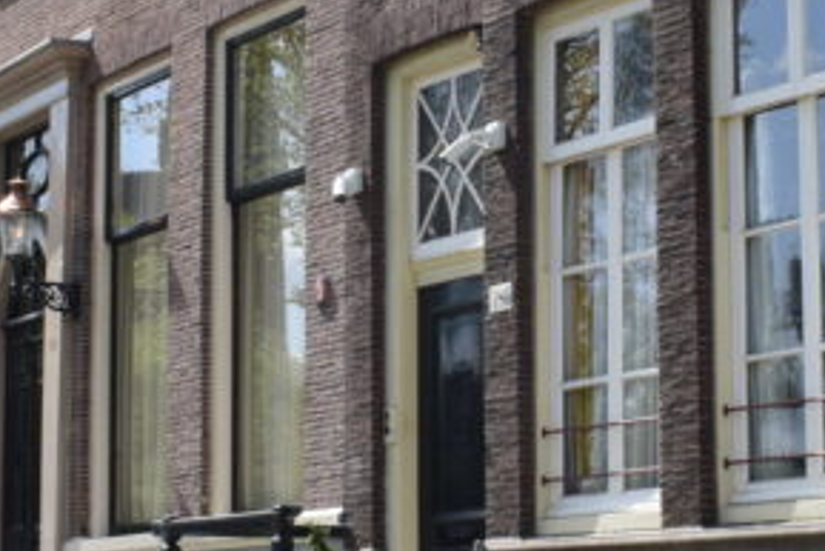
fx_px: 2568
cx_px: 602
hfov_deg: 18.2
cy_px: 305
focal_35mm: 112
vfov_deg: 12.2
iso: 400
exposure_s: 1/320
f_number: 10
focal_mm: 20
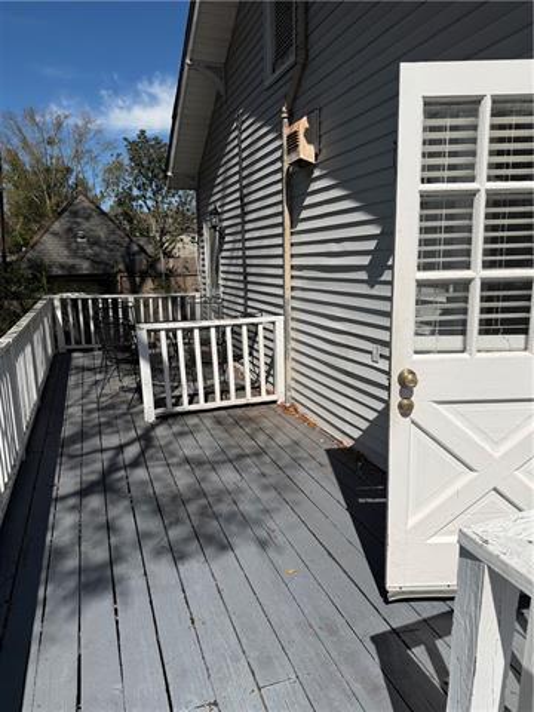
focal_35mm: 24
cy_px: 356
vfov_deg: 71.6
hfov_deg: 56.8
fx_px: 494
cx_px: 267
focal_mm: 6.76
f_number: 1.78
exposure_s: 1/9091
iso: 80
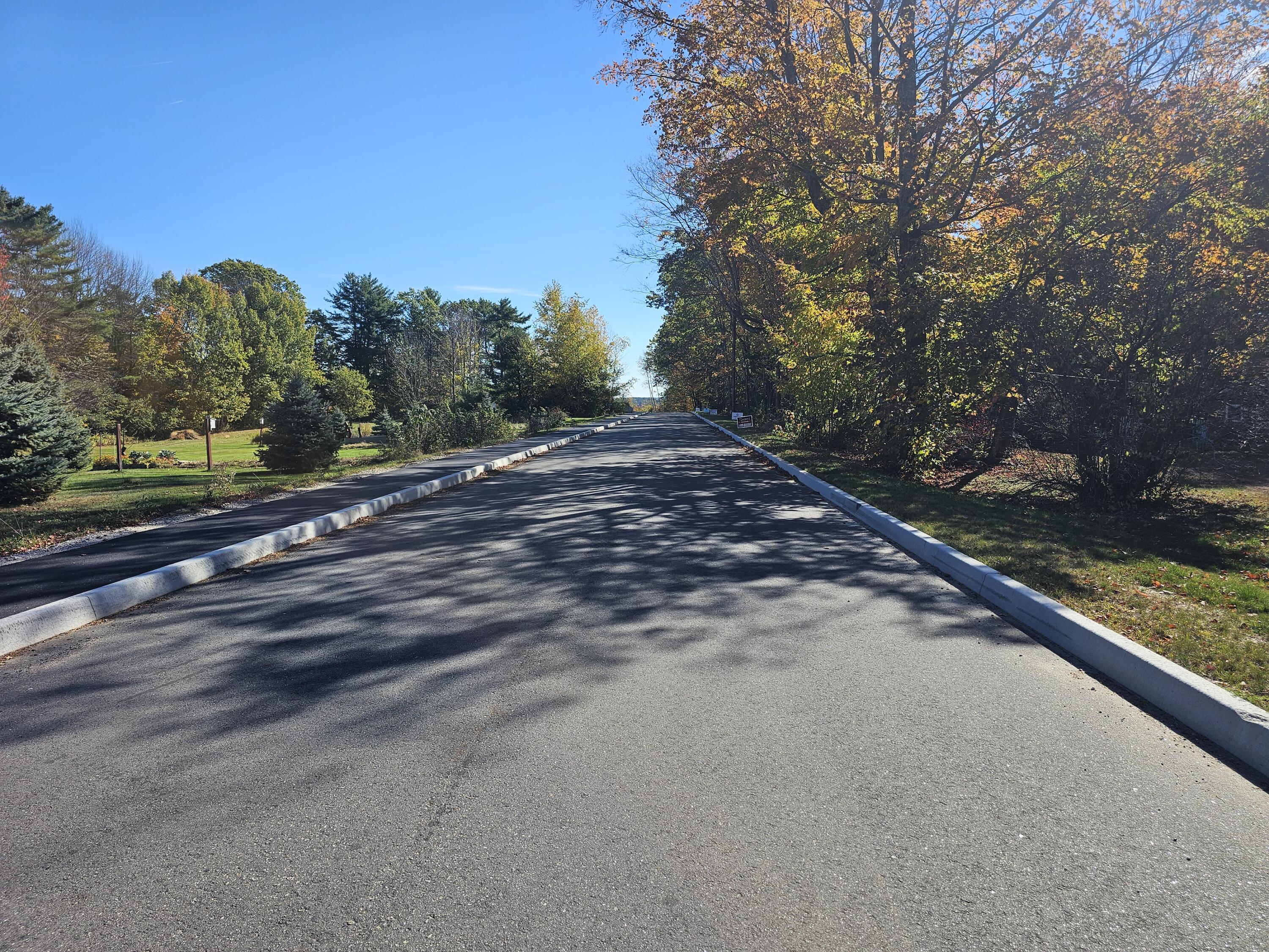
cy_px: 476
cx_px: 634
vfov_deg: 58.9
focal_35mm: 23
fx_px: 843
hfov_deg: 73.9
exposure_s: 1/601
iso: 10
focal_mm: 6.3
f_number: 1.7
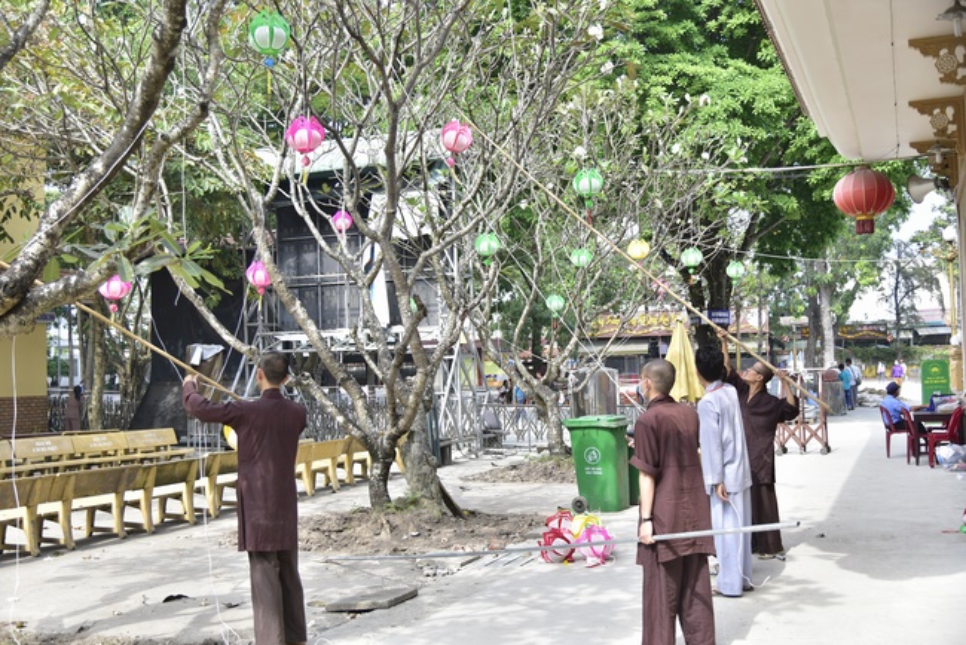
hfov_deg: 50.7
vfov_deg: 35.1
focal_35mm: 38
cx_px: 483
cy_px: 322
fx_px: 1020
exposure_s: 1/250
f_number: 4
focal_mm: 38
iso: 100
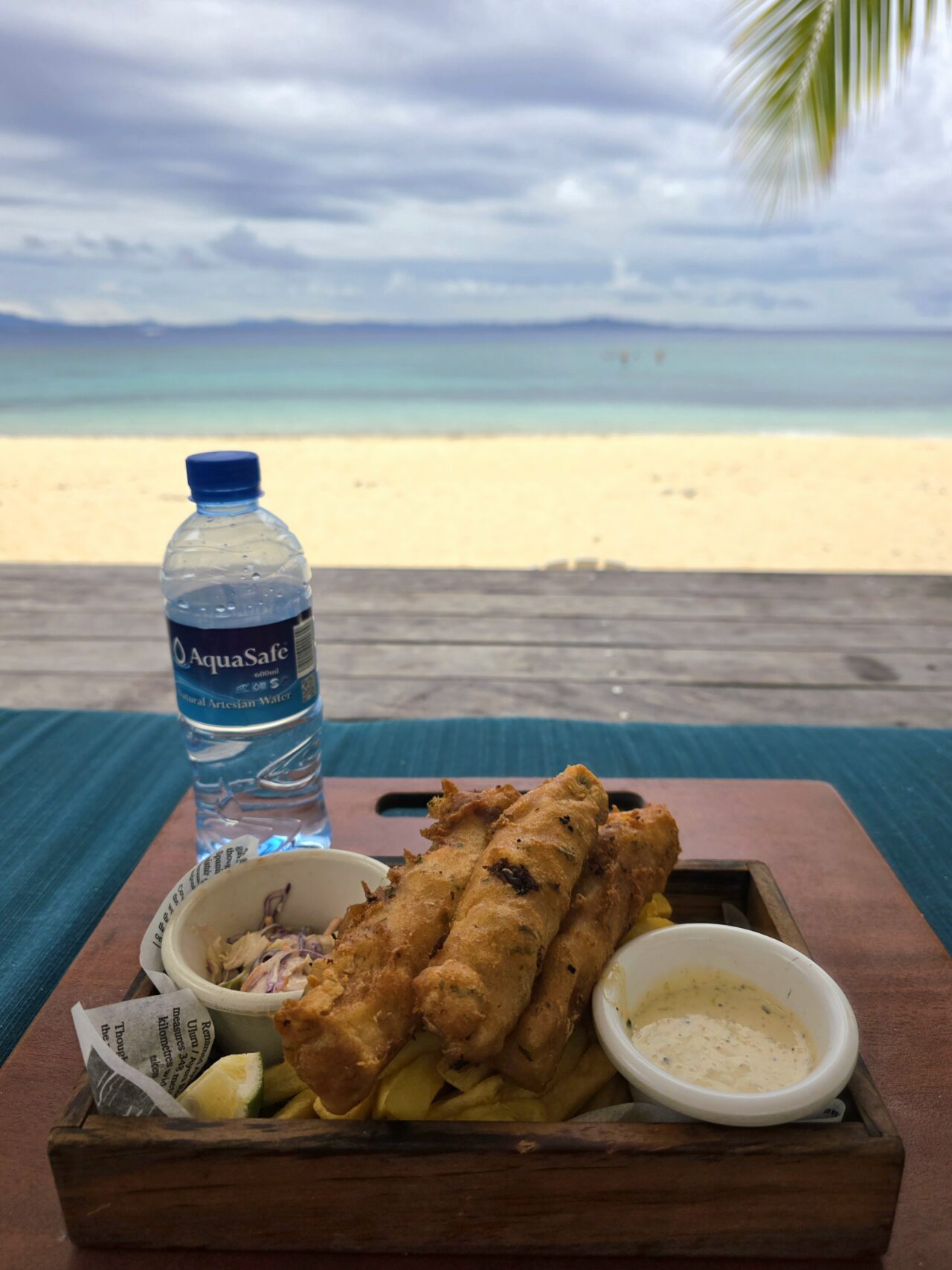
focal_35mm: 23
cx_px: 476
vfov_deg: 73.9
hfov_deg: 58.9
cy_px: 635
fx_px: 844
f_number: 1.7
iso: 32
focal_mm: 6.3
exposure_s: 1/370
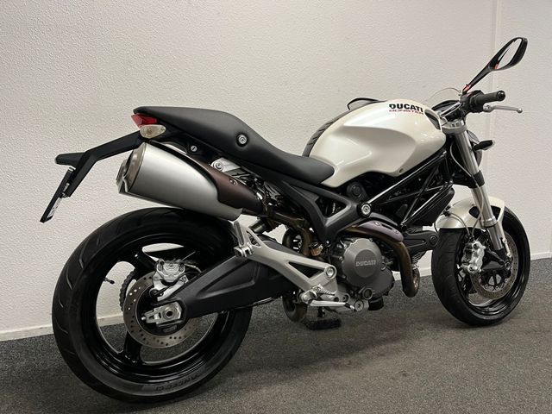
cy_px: 207
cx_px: 276
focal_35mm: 26
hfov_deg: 67.3
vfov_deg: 53.1
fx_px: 415
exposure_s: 1/50
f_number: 1.6
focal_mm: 5.1
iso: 80
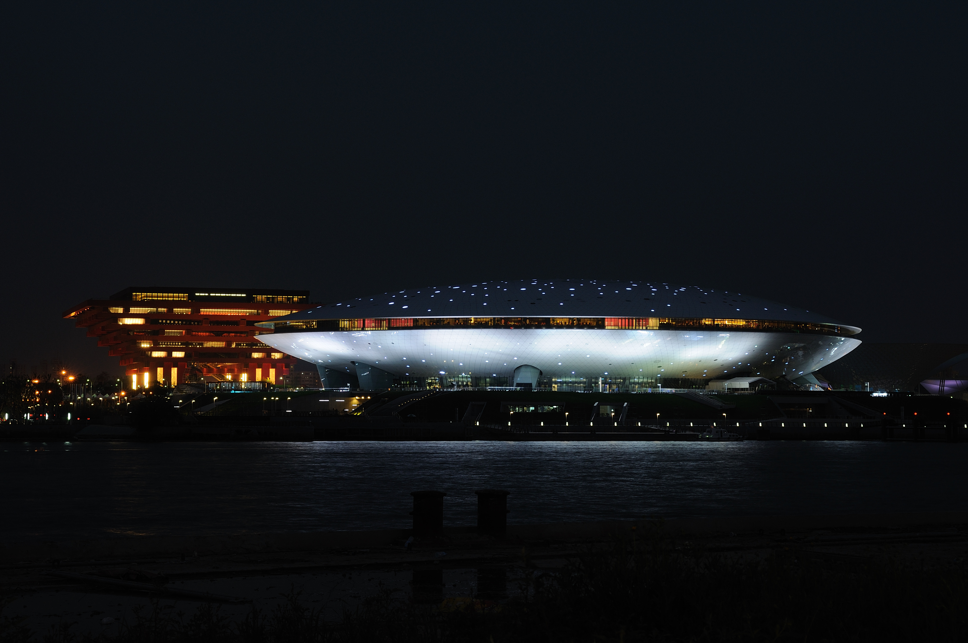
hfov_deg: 26.0
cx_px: 484
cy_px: 322
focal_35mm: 78
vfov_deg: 17.4
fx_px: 2095
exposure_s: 1/1.6
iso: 200
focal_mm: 52
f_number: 8
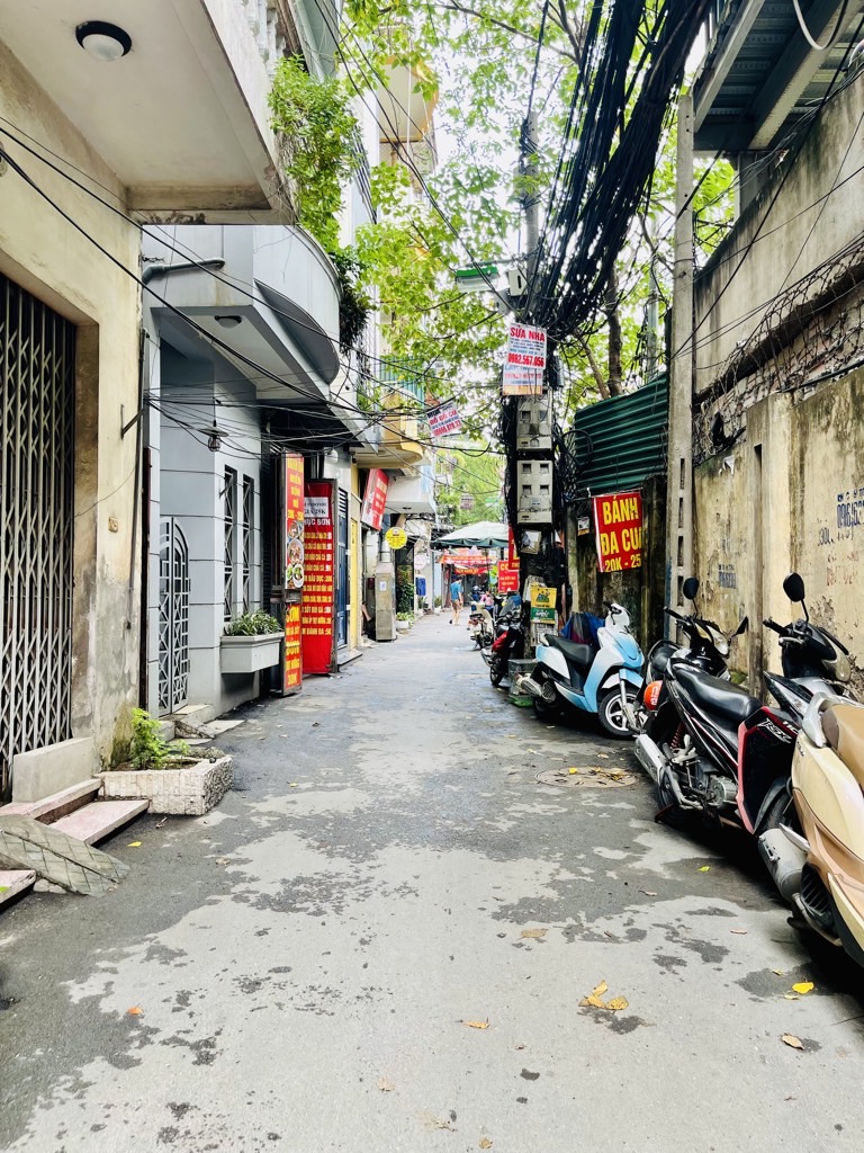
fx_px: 832
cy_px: 576
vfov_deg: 69.4
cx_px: 432
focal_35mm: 25
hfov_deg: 54.9
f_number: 1.6
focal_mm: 5.1
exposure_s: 1/121
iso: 50
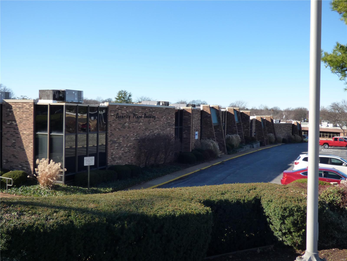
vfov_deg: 38.7
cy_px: 130
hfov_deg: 50.1
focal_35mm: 37
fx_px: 371
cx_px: 174
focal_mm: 6.47
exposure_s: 1/640
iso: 160
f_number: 3.5
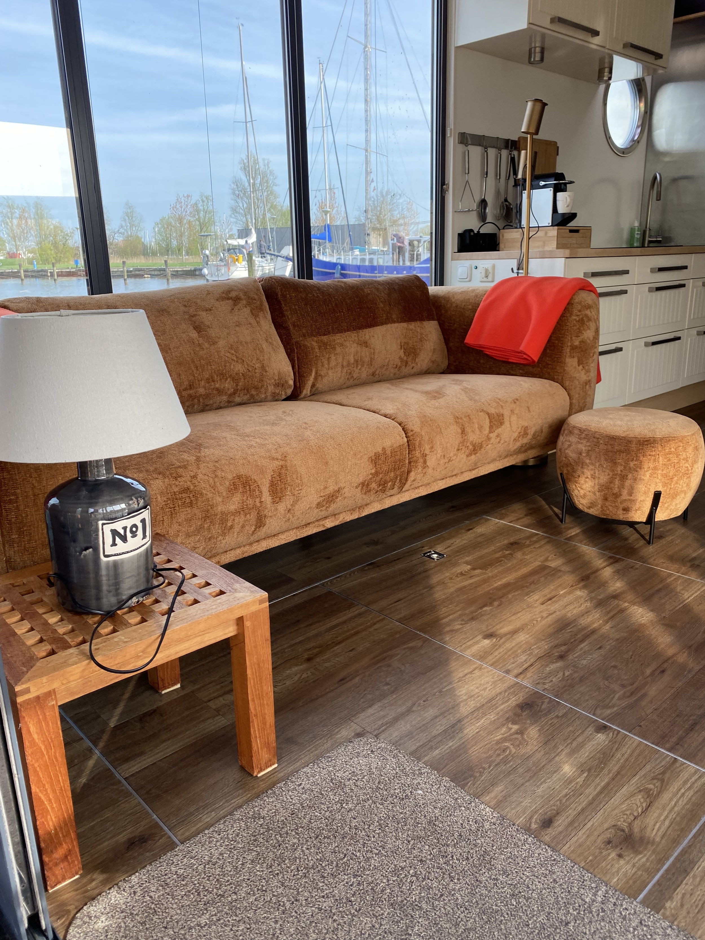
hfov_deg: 53.1
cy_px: 470
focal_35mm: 26
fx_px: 706
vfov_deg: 67.3
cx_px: 352
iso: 32
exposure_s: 1/241
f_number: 1.8
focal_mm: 4.25
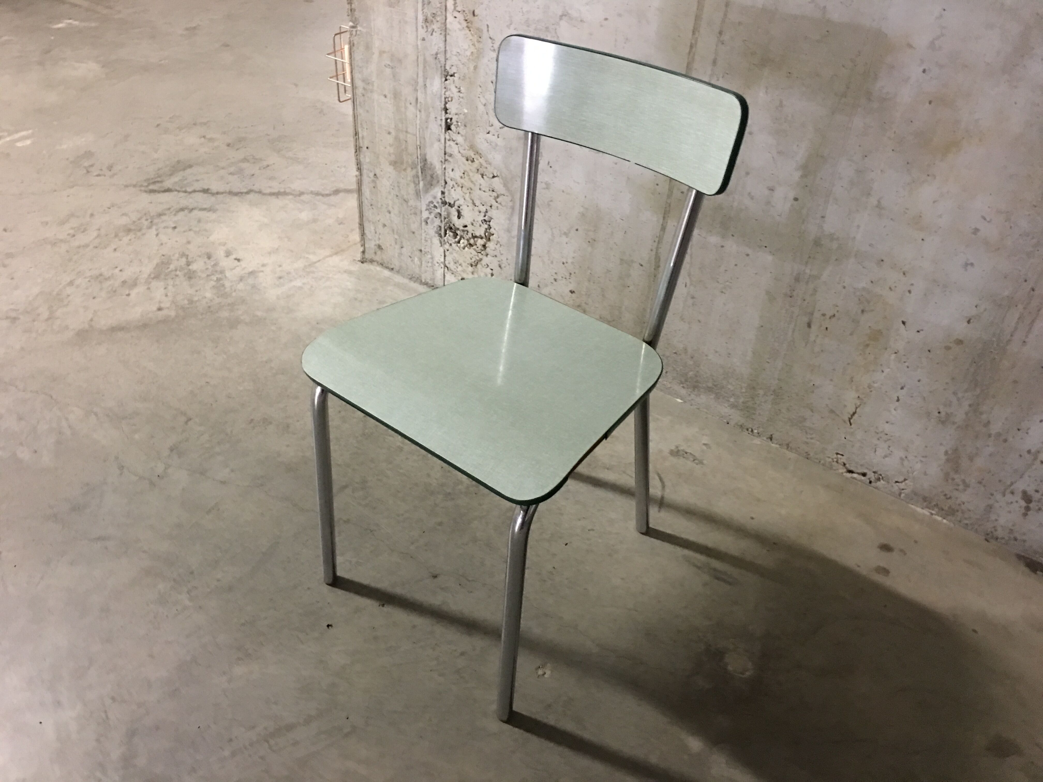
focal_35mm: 29
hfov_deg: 61.7
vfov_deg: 48.2
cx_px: 522
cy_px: 391
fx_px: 874
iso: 100
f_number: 2.2
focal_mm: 4.15
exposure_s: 1/4
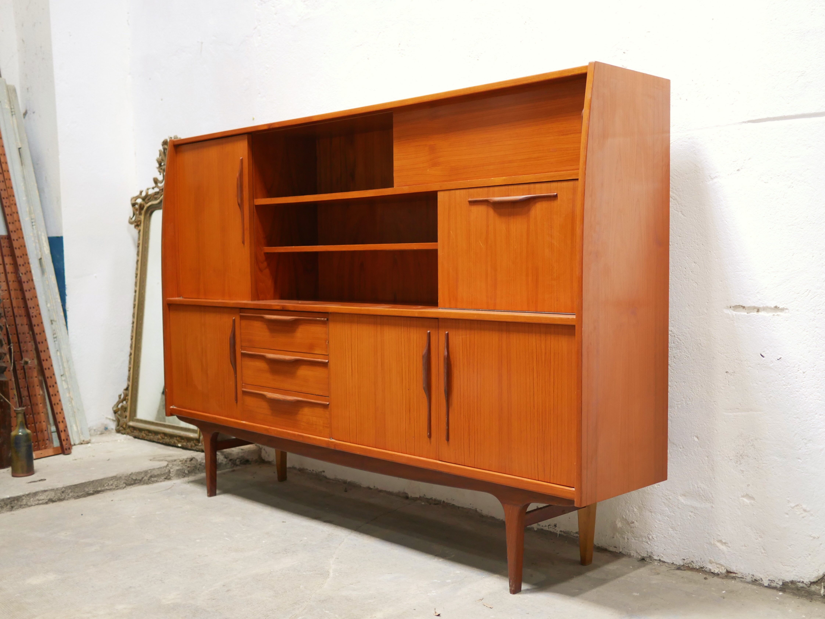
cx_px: 412
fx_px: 954
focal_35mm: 40
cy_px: 310
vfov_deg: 36.0
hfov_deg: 46.8
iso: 800
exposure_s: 1/60
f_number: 1.7
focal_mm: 20
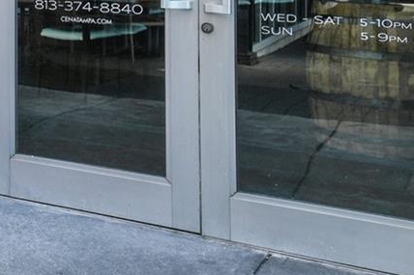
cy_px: -89
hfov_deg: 23.3
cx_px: -192
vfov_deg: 17.9
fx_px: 816
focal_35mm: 71
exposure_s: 1/13
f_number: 7.1
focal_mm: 13
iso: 100
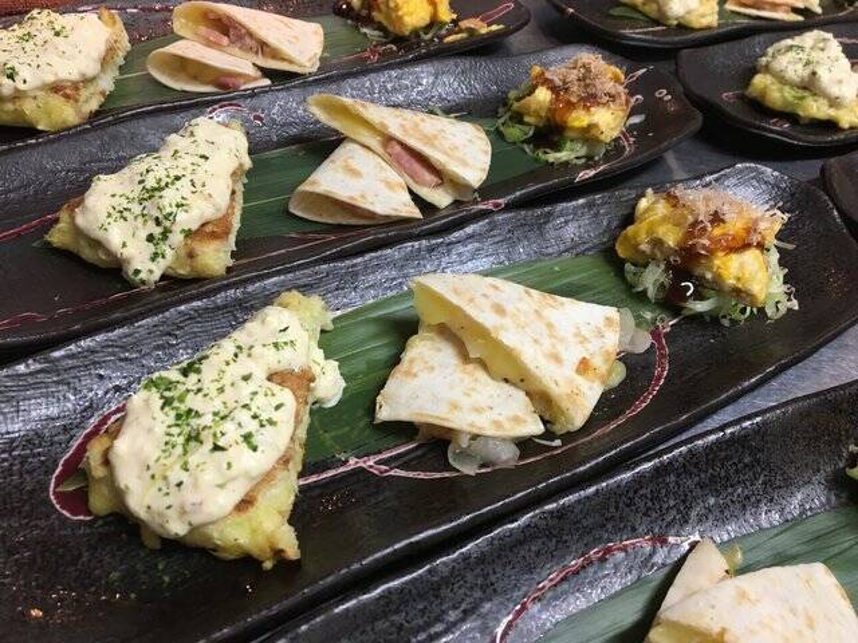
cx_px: 429
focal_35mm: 29
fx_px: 719
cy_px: 322
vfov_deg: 48.2
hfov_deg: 61.7
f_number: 2.2
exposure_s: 1/30
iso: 40
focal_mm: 4.15
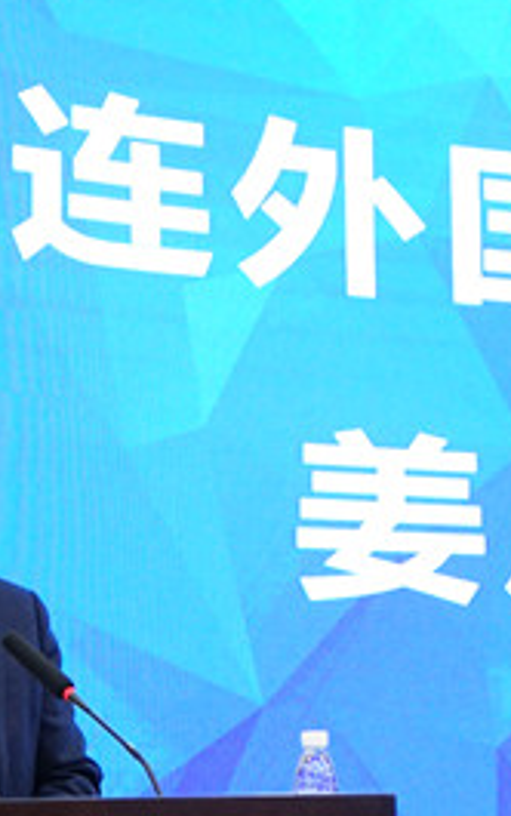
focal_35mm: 126
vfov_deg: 16.6
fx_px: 2803
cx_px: 631
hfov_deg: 10.2
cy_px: 454
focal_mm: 41
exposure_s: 1/40
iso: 1250
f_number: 4.5
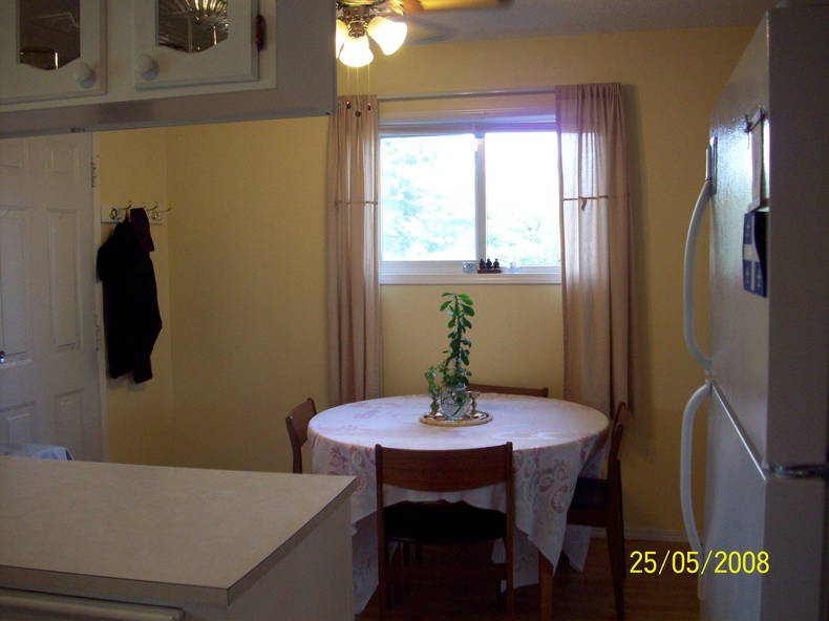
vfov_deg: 38.6
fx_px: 886
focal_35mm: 37
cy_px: 310
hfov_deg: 50.2
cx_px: 414
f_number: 2.8
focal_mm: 6.2
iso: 120
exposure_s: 1/45
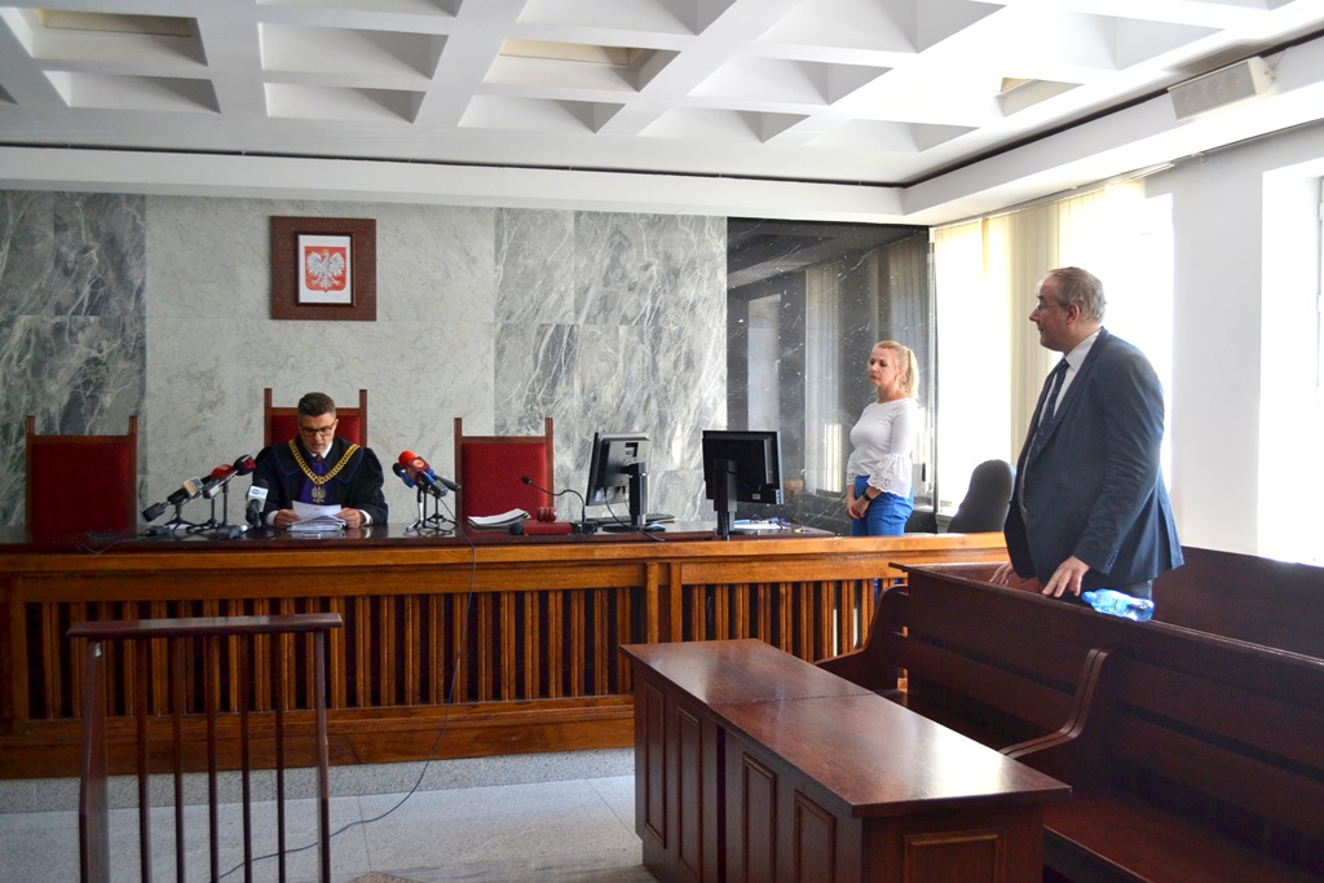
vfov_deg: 36.9
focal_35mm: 36
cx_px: 662
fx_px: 1324
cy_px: 442
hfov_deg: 53.1
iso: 450
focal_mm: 24
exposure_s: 1/60
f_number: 4
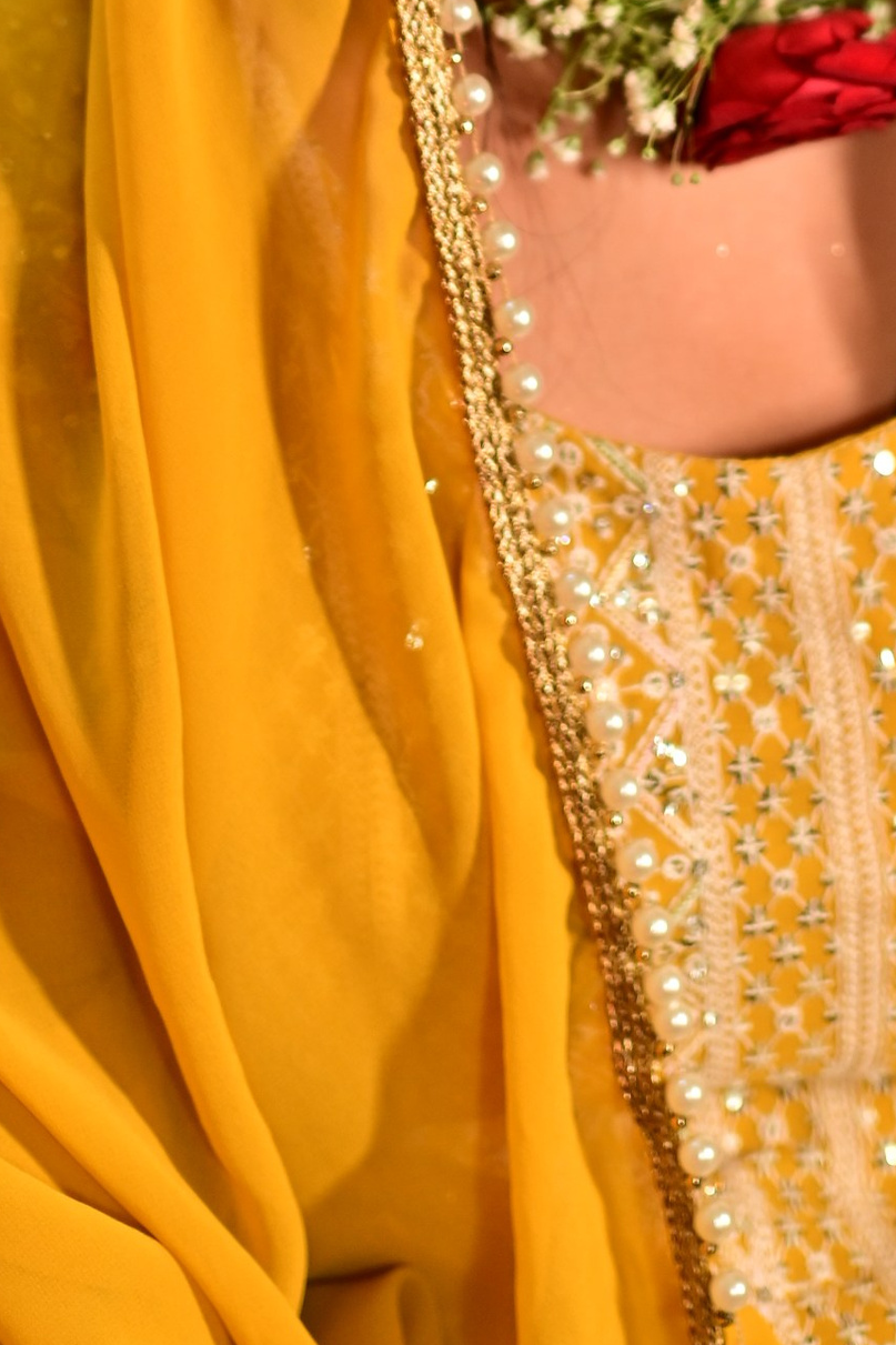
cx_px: 708
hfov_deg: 12.3
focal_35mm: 111
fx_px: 4145
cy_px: -199
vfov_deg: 17.7
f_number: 1.8
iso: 250
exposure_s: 1/200
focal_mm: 35
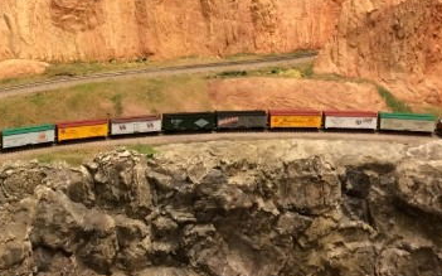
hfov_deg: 34.2
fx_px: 698
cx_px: 96
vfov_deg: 21.5
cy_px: -8
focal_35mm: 58
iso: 100
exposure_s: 1/30
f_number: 2.2
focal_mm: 4.12
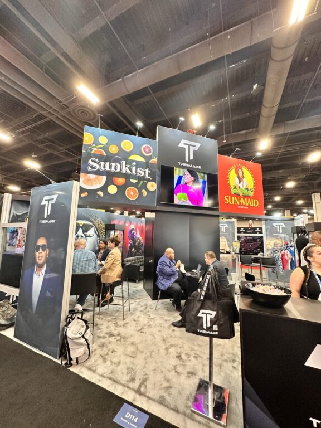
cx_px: 160
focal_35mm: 14
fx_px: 173
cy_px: 214
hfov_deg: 85.7
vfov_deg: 102.1
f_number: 2.2
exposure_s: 1/60
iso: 320
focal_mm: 2.22
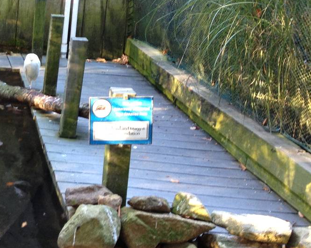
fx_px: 754
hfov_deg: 21.7
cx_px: -59
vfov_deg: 18.6
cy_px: 67
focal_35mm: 82
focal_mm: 4.28
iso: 80
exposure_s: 1/20
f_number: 2.4
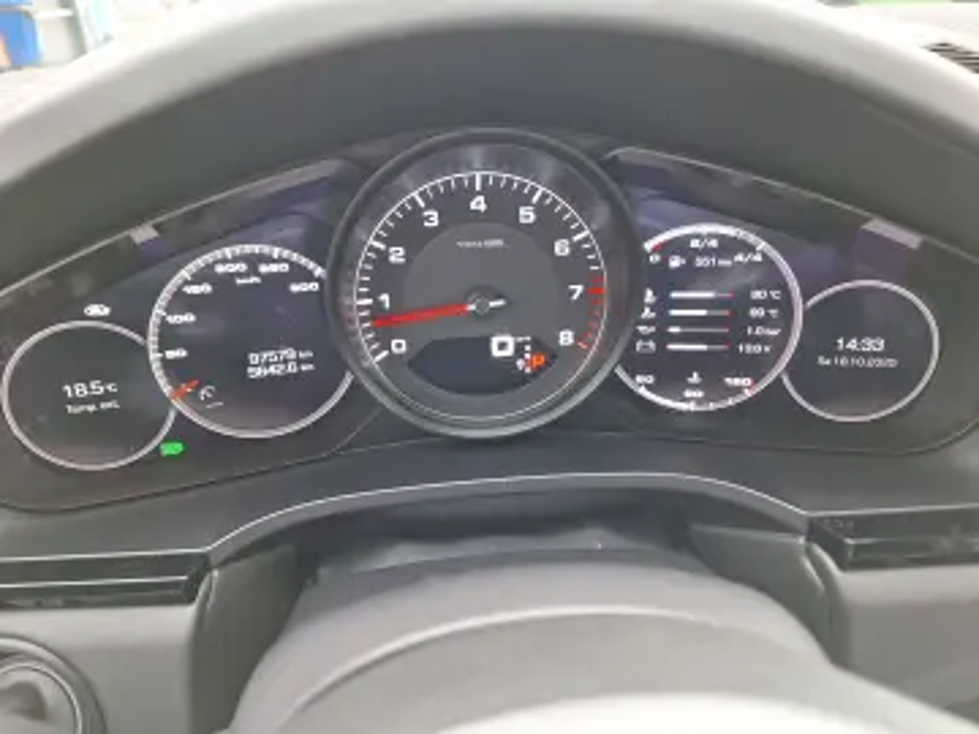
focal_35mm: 23
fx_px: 650
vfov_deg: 58.9
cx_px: 490
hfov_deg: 73.9
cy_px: 367
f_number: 1.8
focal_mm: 5.54
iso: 64
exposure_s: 1/50
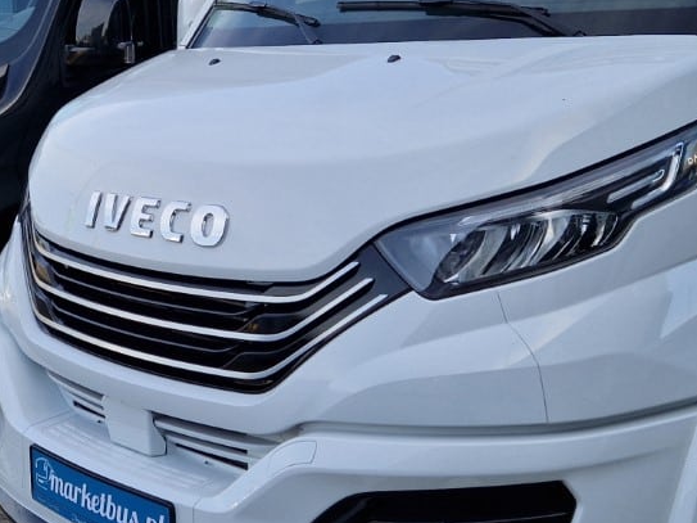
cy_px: 175
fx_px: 1228
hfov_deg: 30.6
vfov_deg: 23.9
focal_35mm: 61
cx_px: 100
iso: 50
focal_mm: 5.4
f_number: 1.8
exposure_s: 1/958
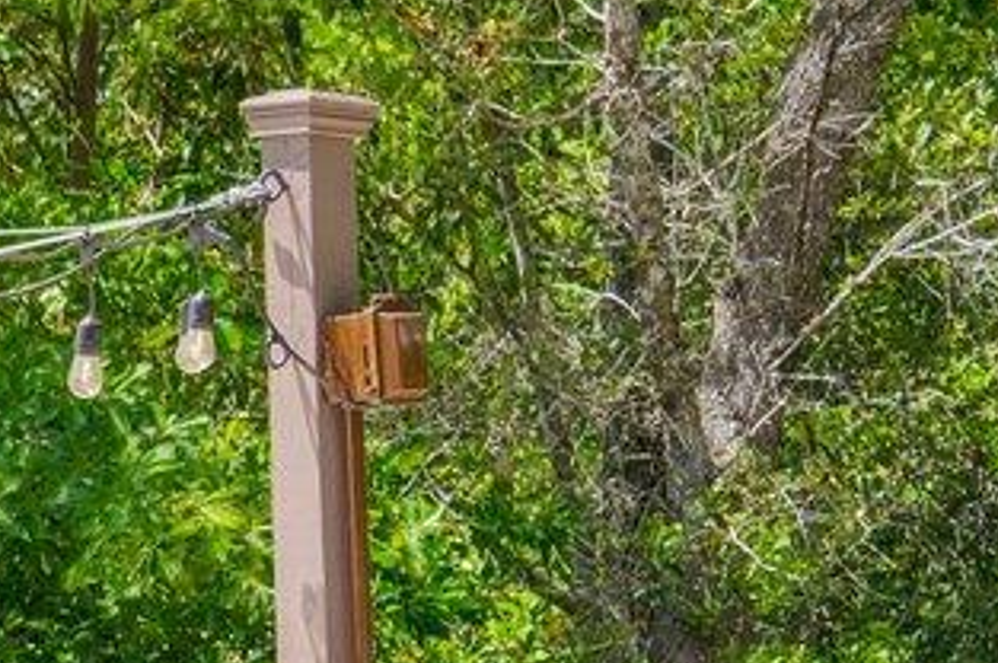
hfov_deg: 5.3
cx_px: -2136
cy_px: 1002
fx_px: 10163
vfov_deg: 3.7
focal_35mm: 367
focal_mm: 56
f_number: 7.1
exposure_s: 1/640
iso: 500
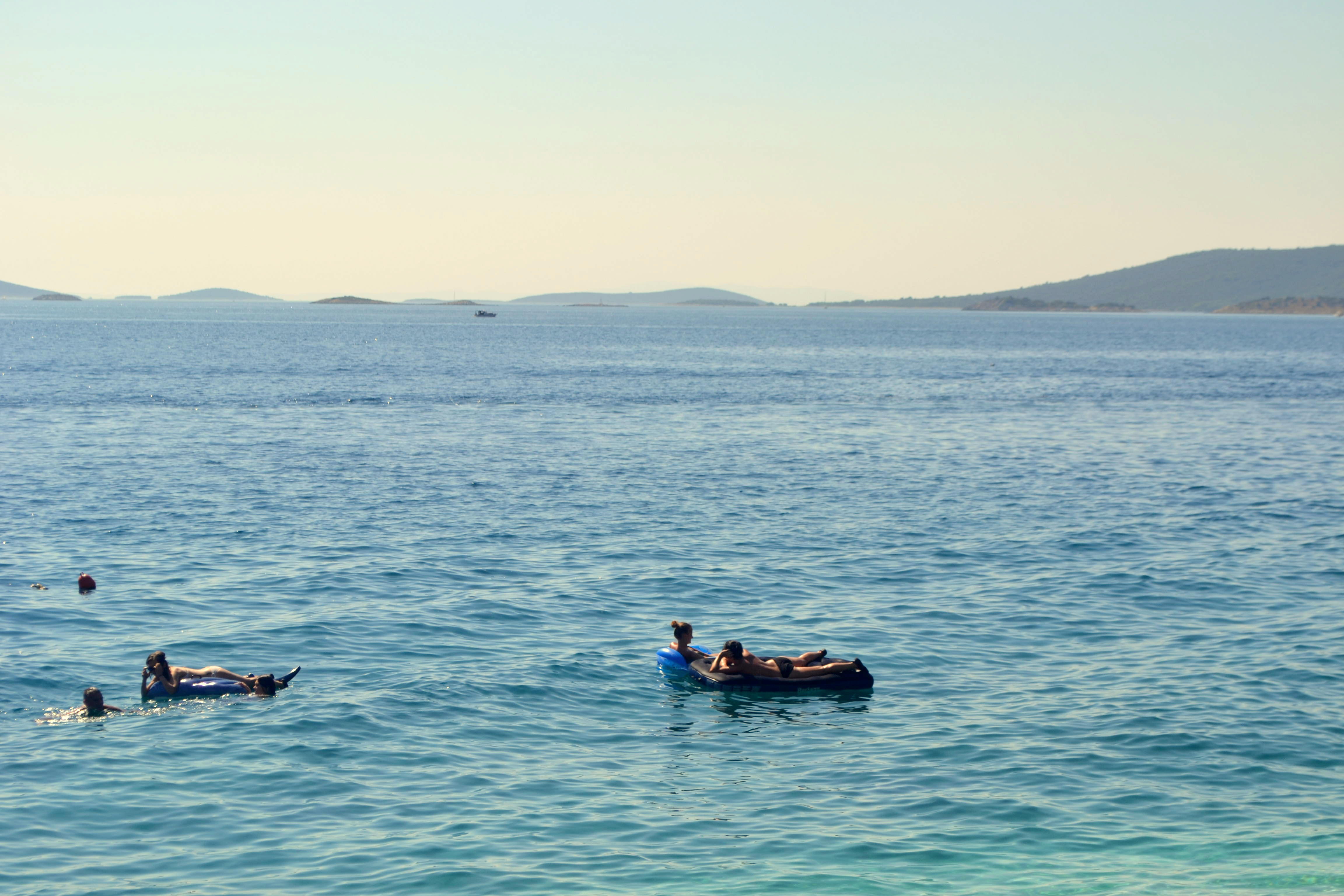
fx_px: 3080
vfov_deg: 16.6
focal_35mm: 82
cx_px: 672
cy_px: 448
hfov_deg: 24.6
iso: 100
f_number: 7.1
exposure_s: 1/200
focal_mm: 55
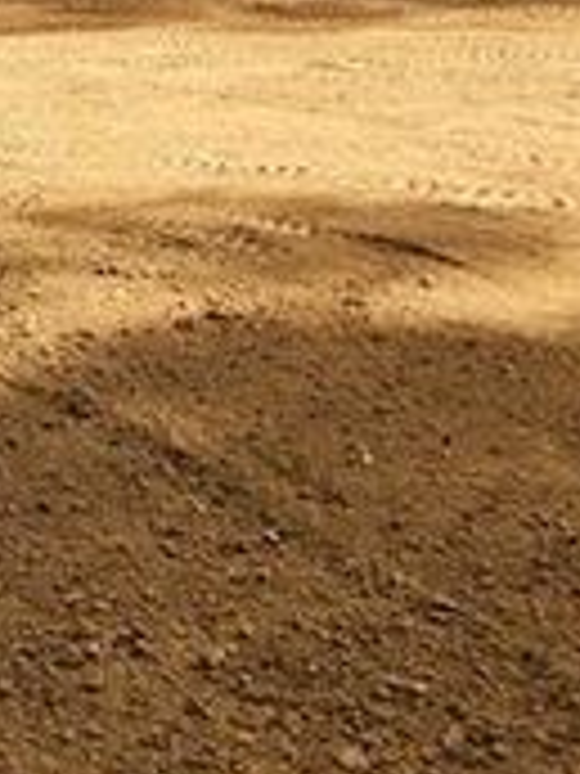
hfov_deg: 15.1
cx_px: -342
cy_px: -133
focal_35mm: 89
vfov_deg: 20.7
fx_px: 1988
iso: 20
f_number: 1.8
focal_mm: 5.4
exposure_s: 1/834
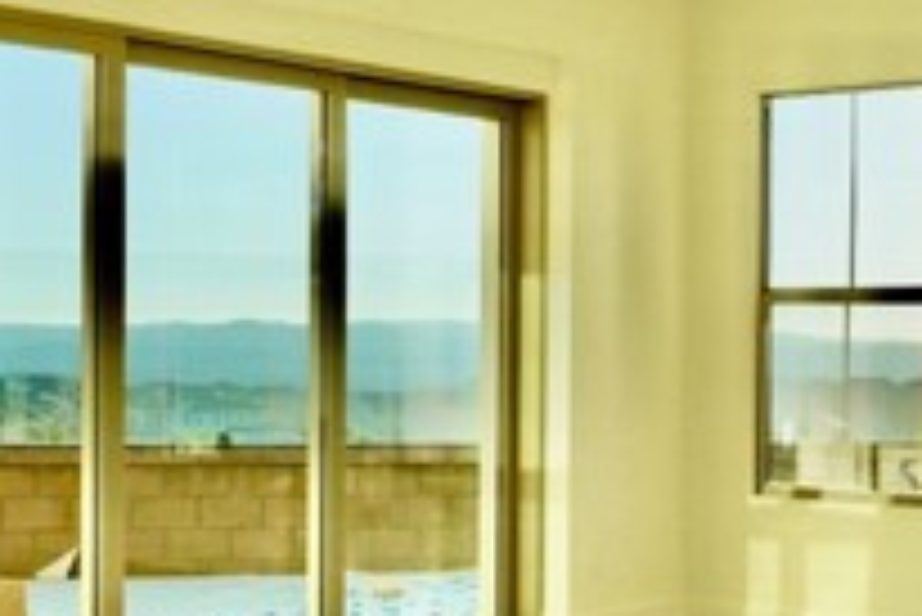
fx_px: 1922
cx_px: 454
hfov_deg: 27.0
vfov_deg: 18.2
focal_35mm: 75
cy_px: 380
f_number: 6.3
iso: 100
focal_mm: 16
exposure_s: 1/400
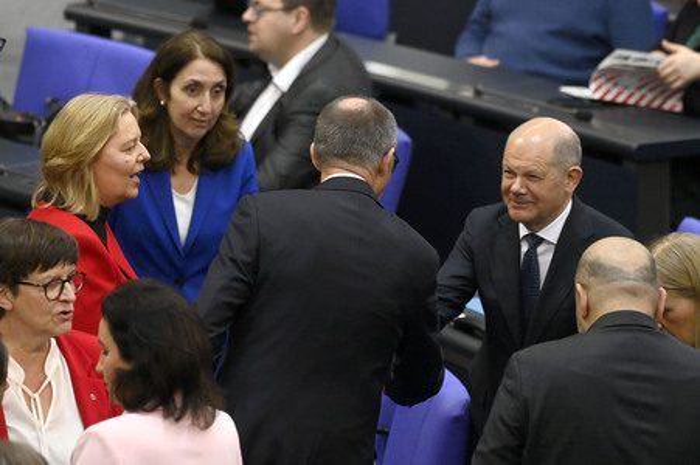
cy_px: 232
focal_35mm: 310
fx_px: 6023
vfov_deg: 4.4
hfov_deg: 6.7
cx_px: 350
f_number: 5.6
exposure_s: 1/800
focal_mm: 310
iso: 10000
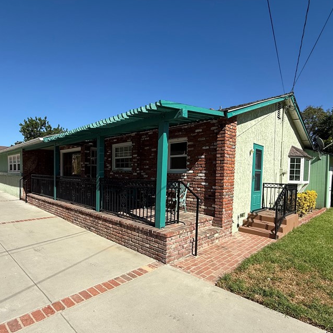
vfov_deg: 74.5
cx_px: 159
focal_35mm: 20
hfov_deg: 74.8
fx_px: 218
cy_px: 186
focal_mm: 2.22
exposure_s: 1/2237
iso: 50
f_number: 2.2
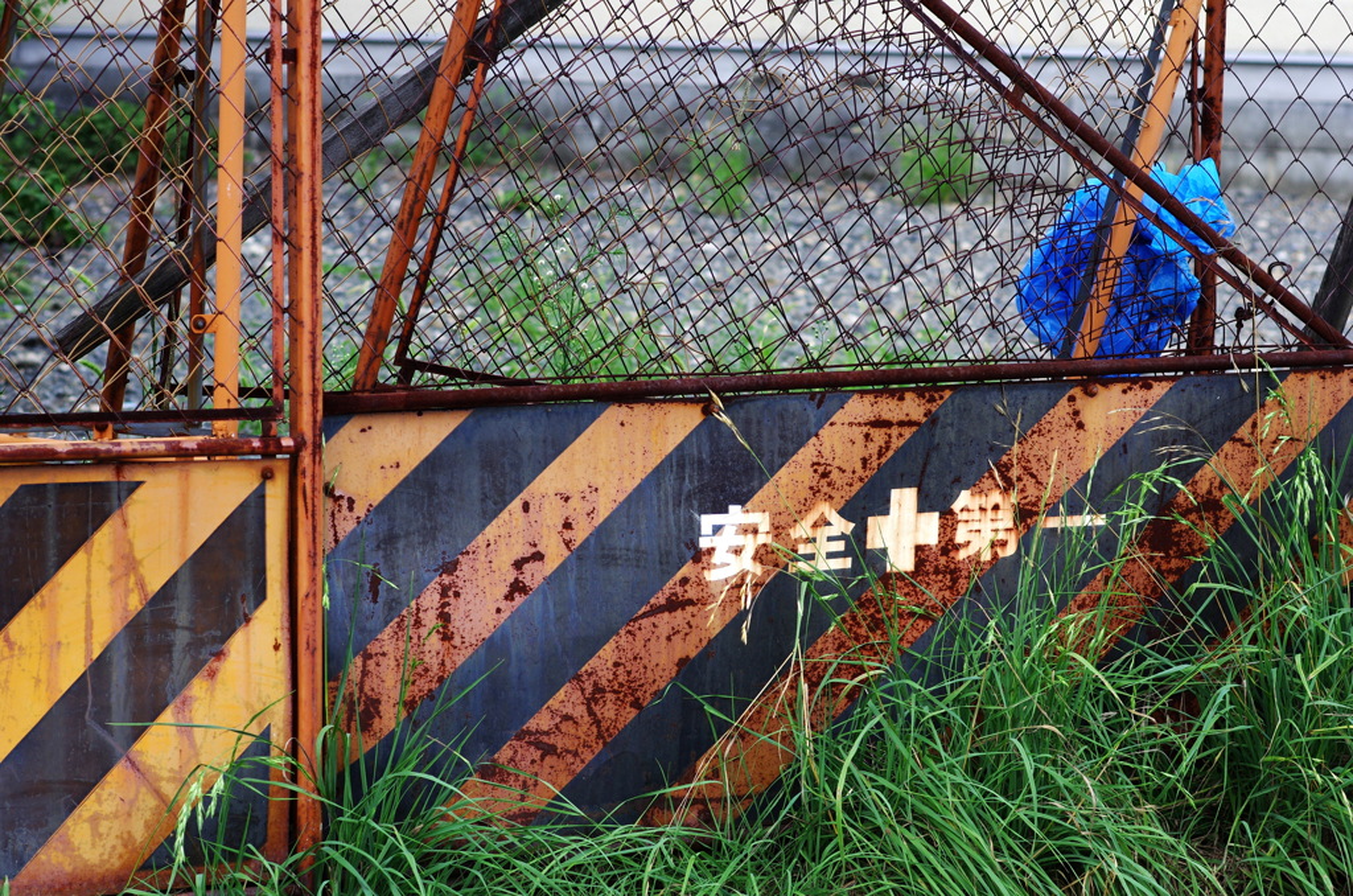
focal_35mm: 105
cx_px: 676
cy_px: 448
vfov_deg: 13.0
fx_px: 3938
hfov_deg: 19.5
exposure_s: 1/125
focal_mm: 70
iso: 200
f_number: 4
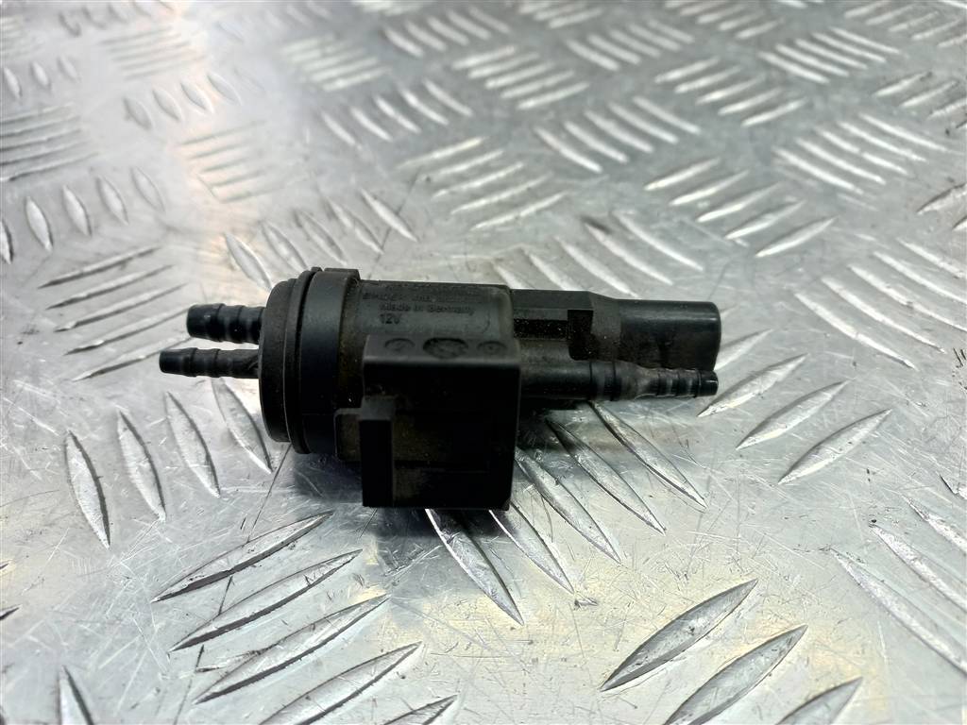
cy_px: 362
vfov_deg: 54.9
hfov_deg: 69.4
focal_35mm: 25
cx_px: 484
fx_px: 698
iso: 80
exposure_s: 1/50
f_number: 1.8
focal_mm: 4.6
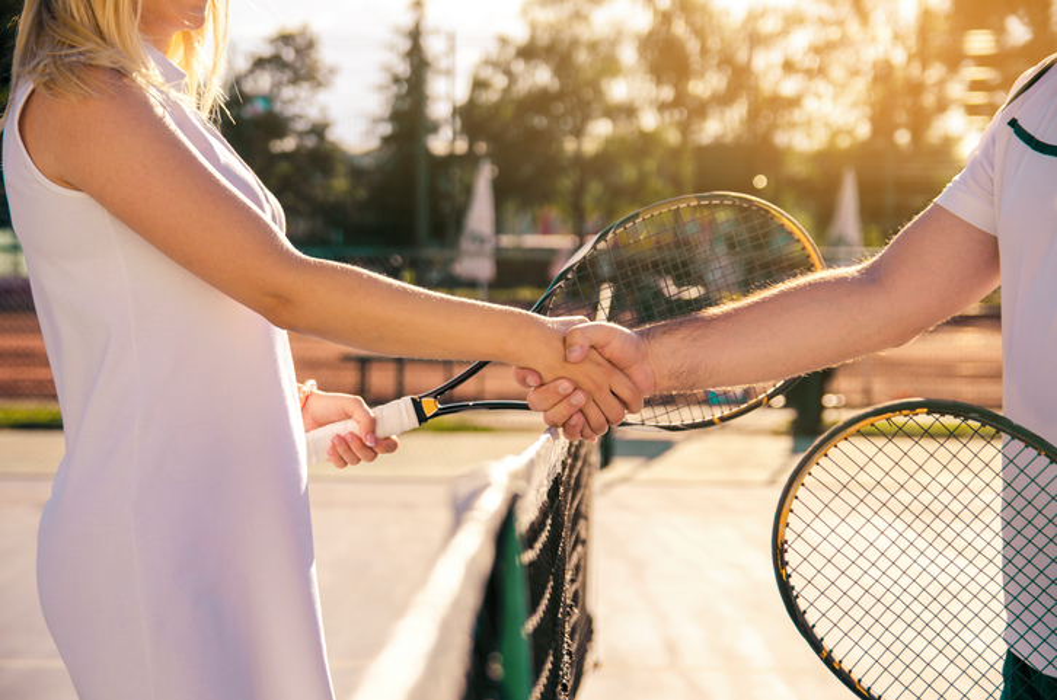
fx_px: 2198
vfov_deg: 18.1
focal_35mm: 75
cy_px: 350
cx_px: 528
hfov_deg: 27.0
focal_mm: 50
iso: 100
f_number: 3.5
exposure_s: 1/1600
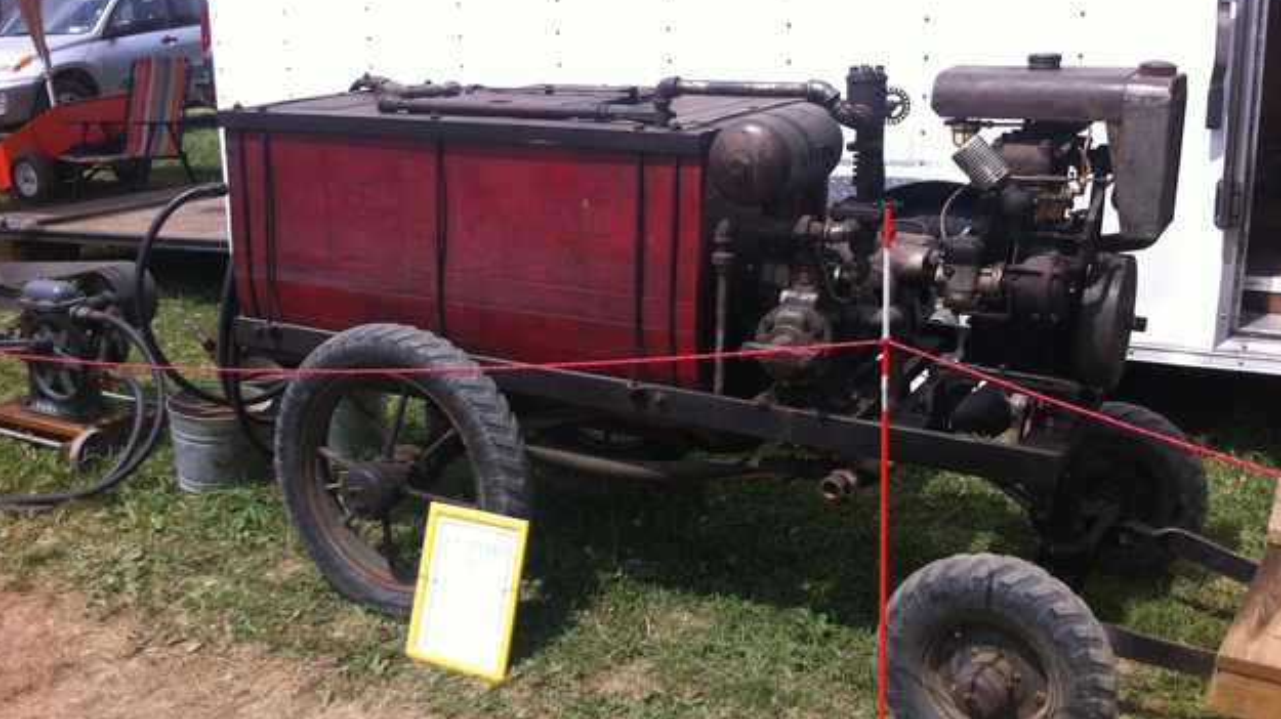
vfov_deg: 30.4
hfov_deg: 51.6
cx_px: 644
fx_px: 1324
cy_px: 328
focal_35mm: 39
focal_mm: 3.85
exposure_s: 1/1257
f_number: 2.8
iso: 80
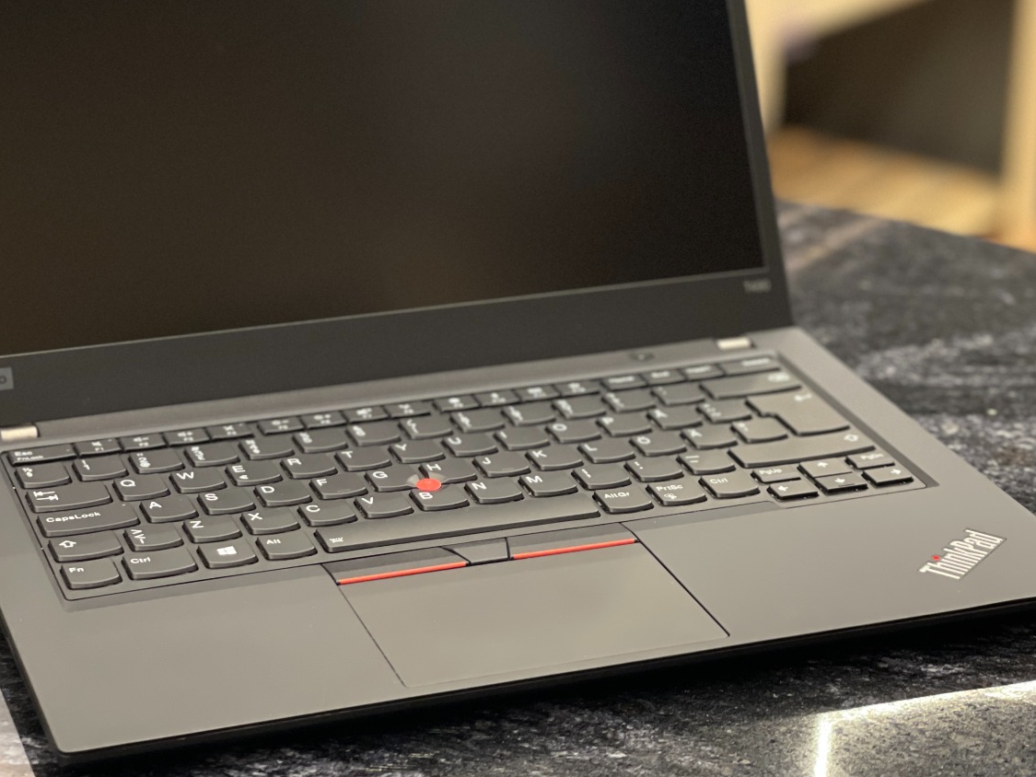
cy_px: 273
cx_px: 470
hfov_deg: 21.5
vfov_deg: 16.2
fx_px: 2724
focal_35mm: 91
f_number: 2.2
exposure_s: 1/40
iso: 320
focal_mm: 7.5
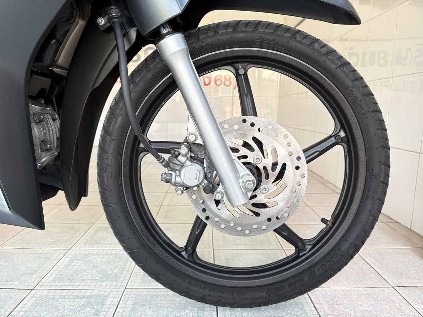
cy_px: 158
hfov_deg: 67.3
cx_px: 212
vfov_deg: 53.1
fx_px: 318
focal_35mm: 26
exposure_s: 1/101
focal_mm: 5.96
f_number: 1.6
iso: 125
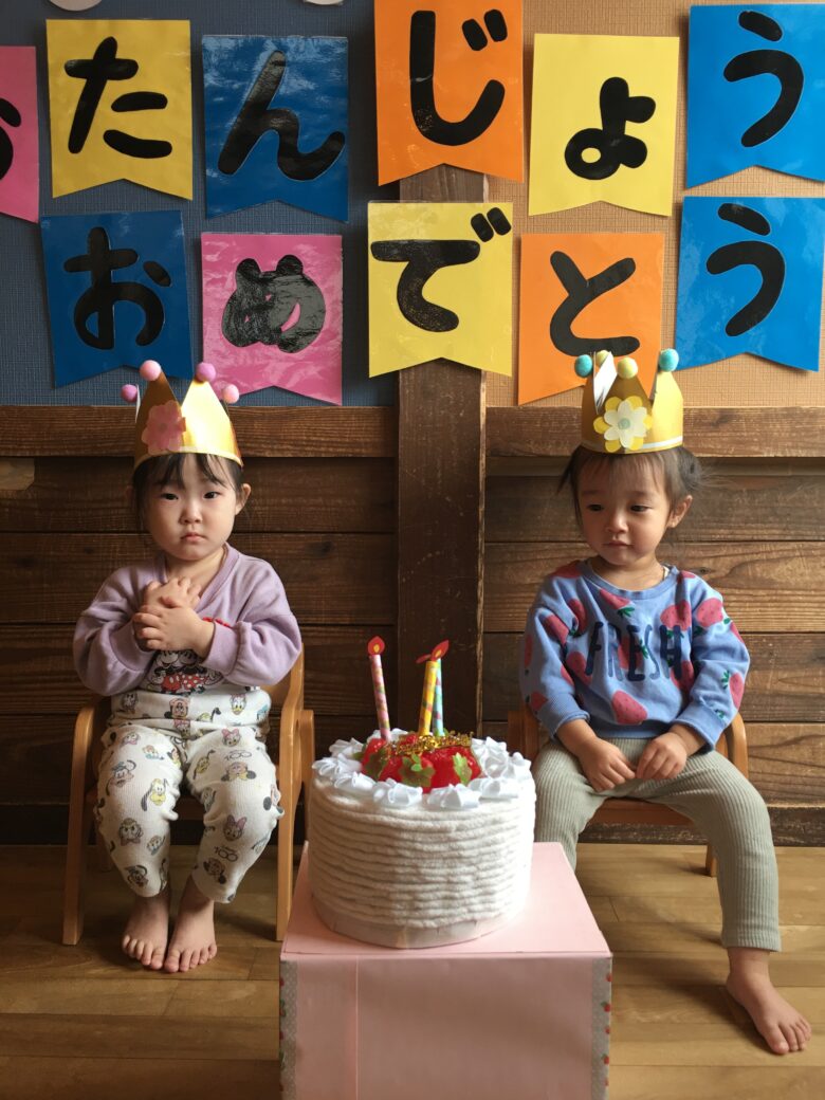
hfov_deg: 48.2
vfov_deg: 61.7
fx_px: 922
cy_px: 550
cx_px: 412
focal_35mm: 29
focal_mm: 4.15
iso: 25
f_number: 2.2
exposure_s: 1/40
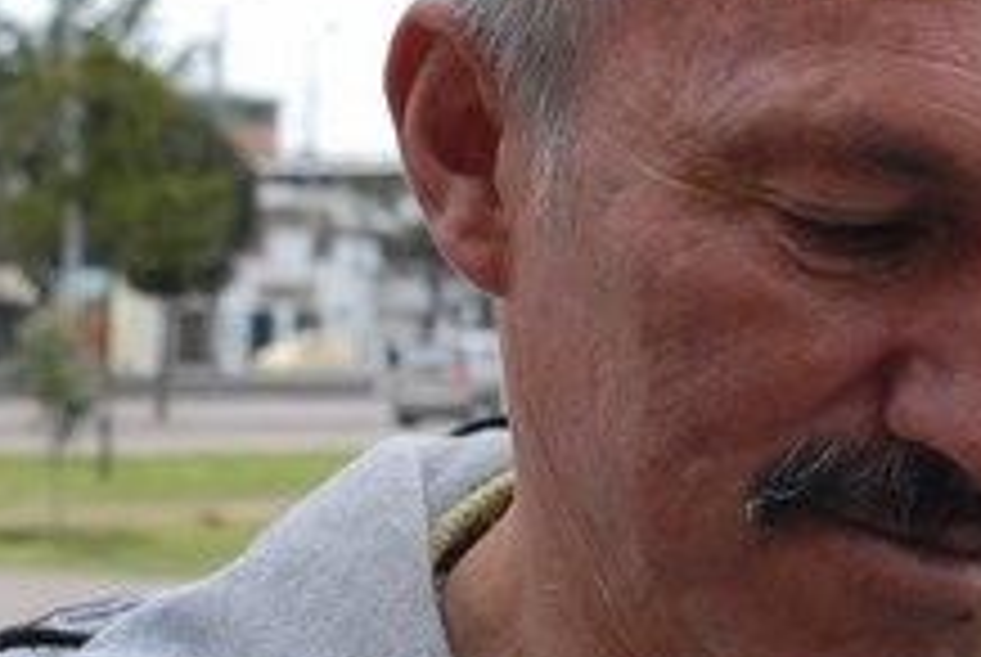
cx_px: 1116
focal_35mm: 150
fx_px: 4093
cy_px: 380
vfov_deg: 9.2
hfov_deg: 13.4
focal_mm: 32
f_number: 7.1
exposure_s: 1/200
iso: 320
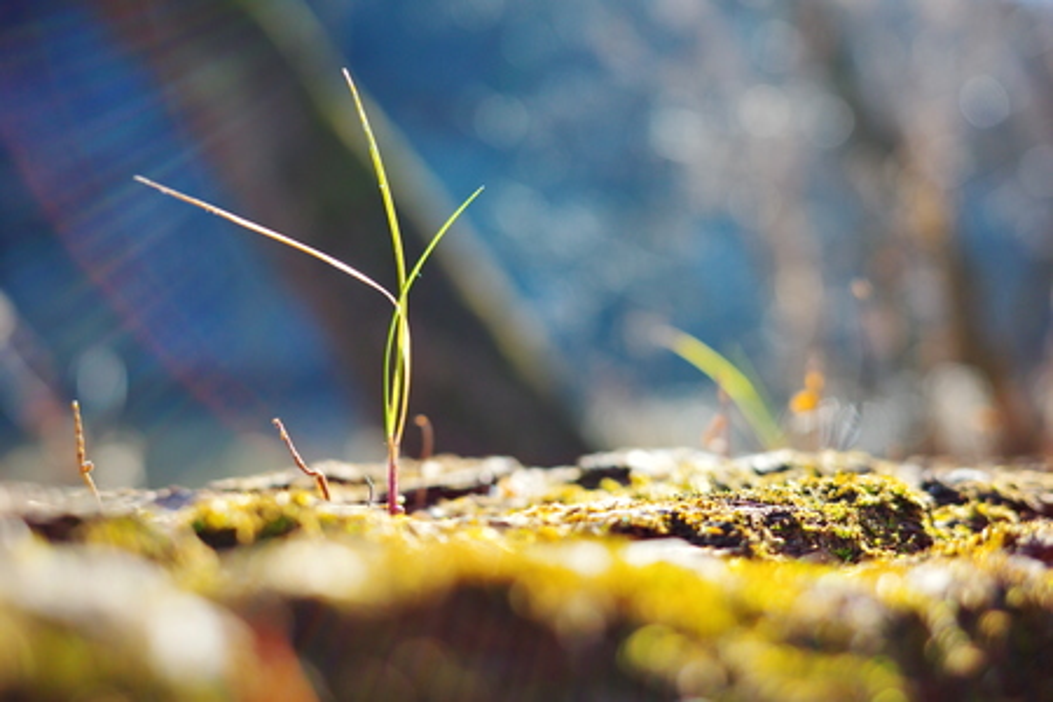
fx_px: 1170
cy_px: 351
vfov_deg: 33.4
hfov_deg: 48.5
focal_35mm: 40
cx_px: 526
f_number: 2.8
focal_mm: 26
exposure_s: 1/400
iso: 200
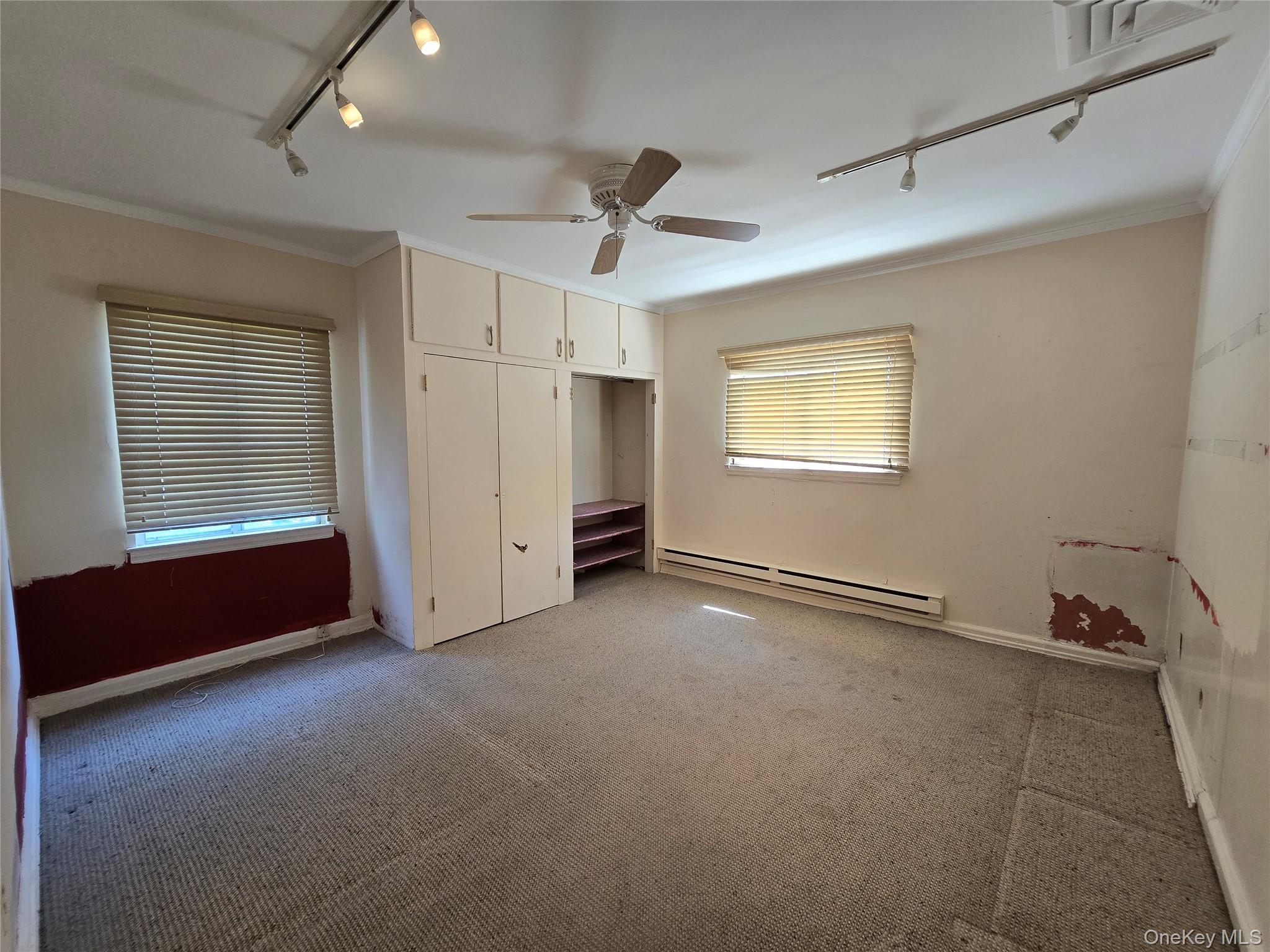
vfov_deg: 89.9
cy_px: 476
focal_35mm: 13
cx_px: 635
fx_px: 477
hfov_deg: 106.2
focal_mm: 2.2
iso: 100
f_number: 2.2
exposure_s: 1/60
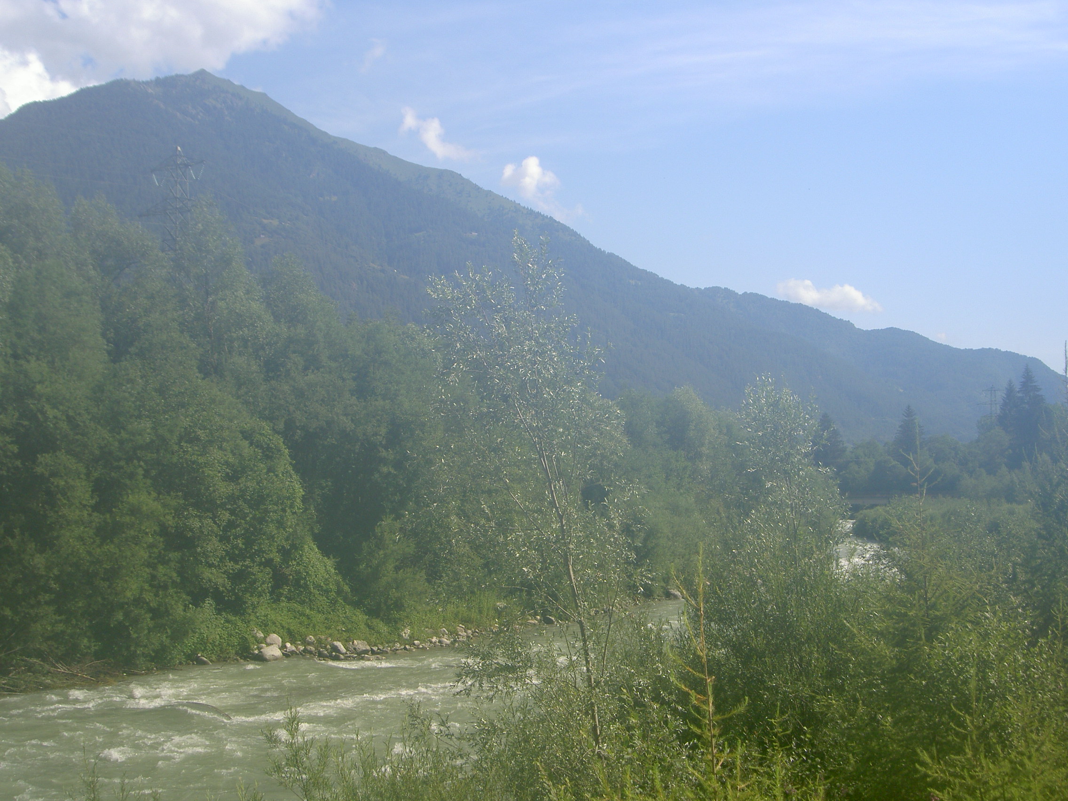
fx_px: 1358
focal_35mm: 44
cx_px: 534
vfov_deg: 32.9
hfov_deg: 42.9
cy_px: 400
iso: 50
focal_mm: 9
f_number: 4.9
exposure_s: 1/250
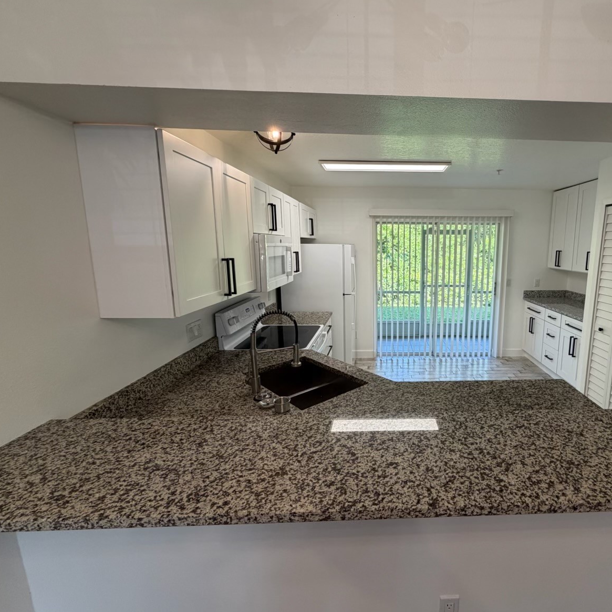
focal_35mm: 17
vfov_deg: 84.0
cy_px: 302
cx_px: 397
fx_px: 340
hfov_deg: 81.7
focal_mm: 2.22
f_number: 2.2
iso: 160
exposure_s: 1/120
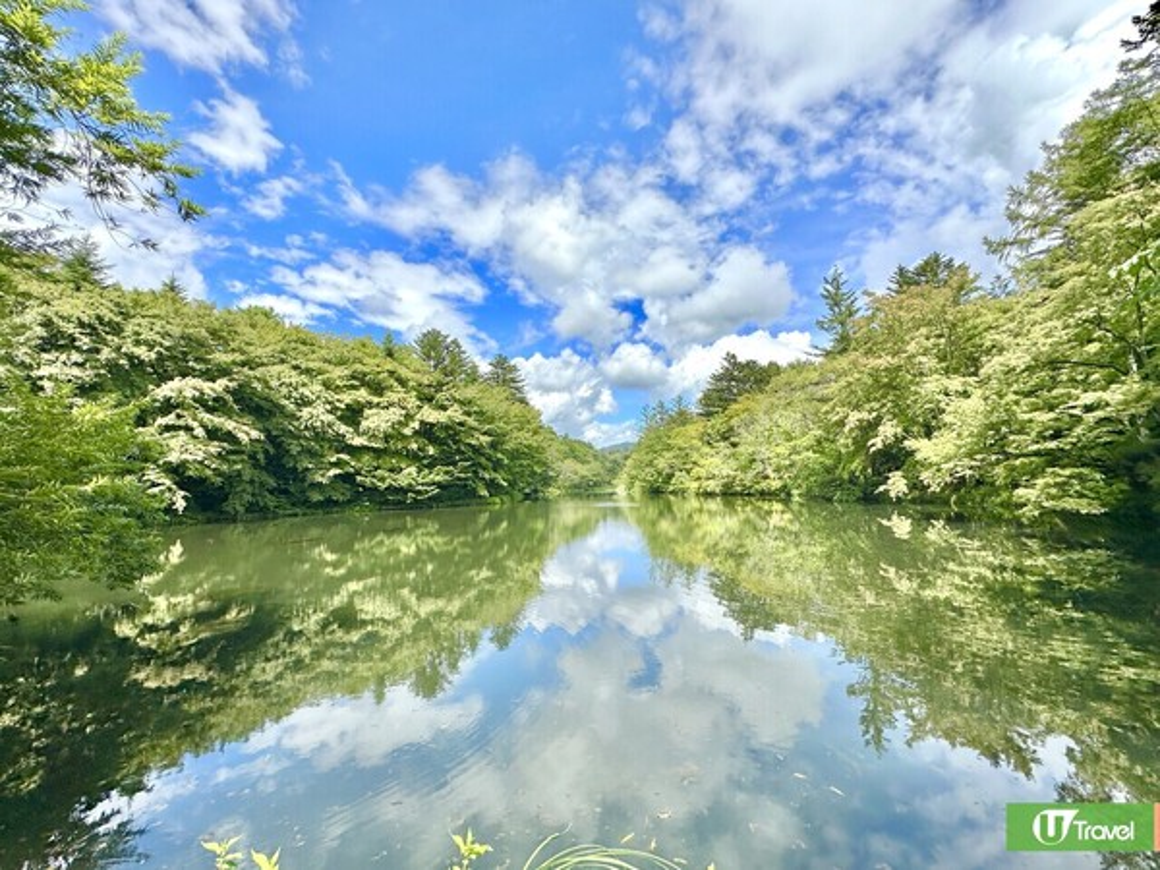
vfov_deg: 85.7
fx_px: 469
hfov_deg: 102.1
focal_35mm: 14
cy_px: 435
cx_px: 580
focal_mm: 2.22
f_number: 2.2
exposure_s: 1/2353
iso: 50
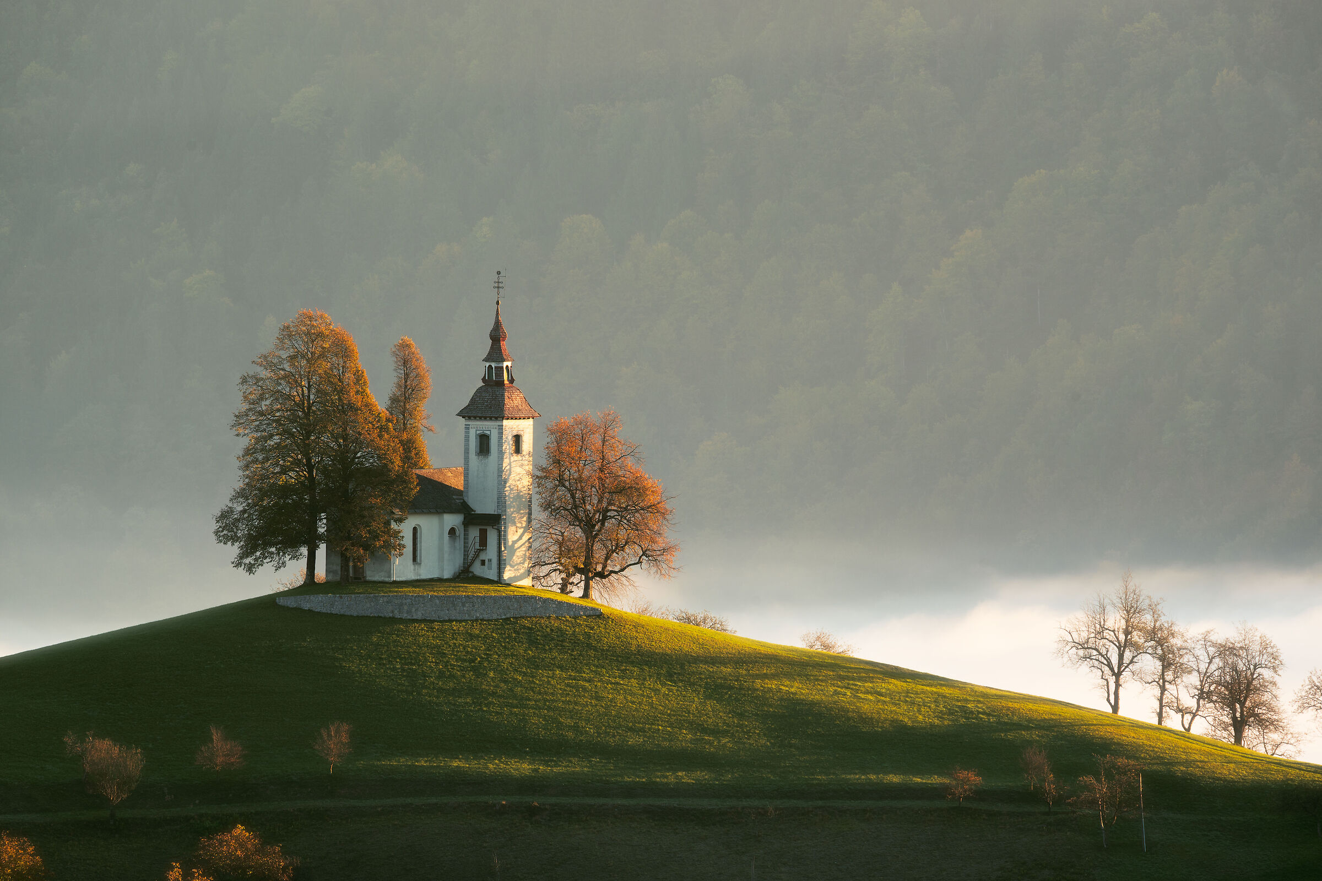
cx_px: 661
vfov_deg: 2.3
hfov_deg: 3.4
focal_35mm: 600
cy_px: 440
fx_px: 22032
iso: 100
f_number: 13
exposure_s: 1/25
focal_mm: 600
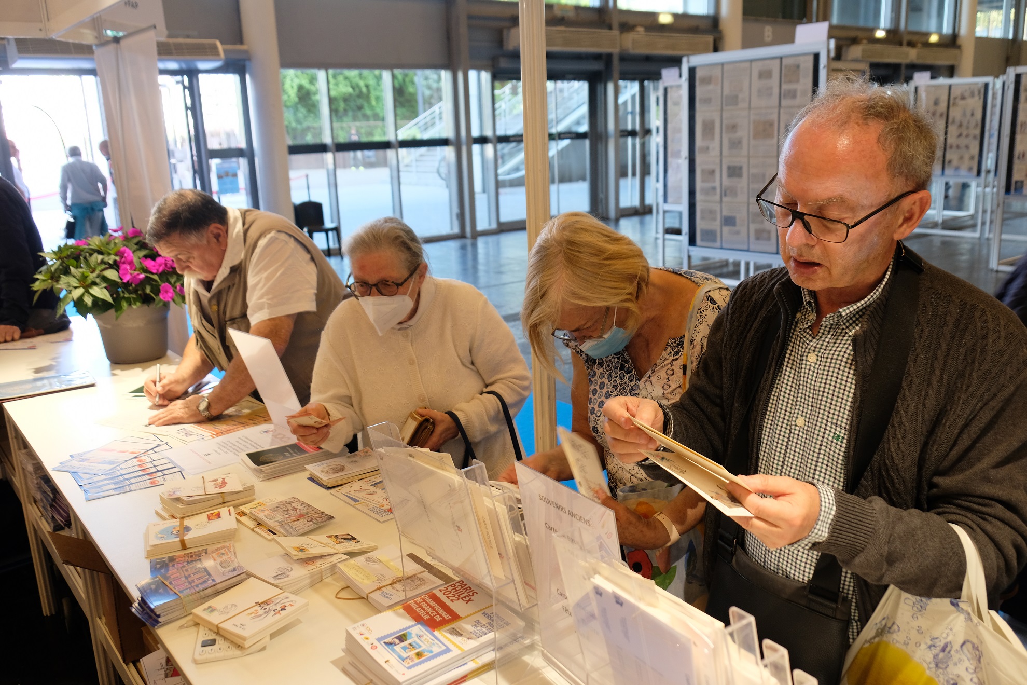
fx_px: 827
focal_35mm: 29
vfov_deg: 45.0
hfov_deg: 63.7
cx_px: 514
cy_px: 342
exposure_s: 1/56
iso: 800
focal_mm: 19.5
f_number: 3.6
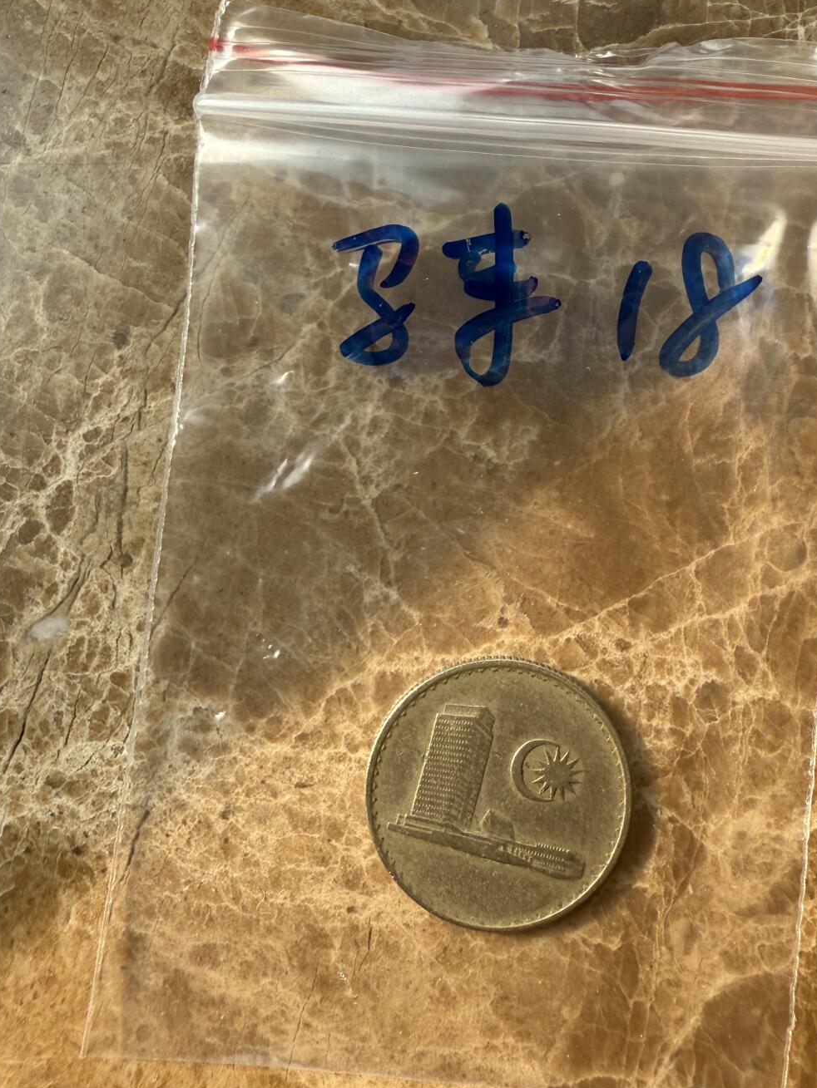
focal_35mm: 33
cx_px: 472
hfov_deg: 42.8
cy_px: 542
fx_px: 1038
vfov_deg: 55.3
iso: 40
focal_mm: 2.22
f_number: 2.2
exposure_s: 1/216
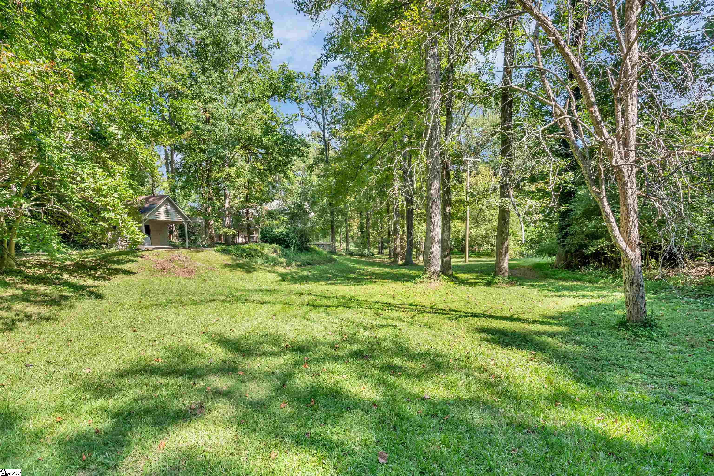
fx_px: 317
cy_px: 238
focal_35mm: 16
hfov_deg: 96.7
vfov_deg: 73.8
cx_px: 357
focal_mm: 16
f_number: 9
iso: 320
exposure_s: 1/160
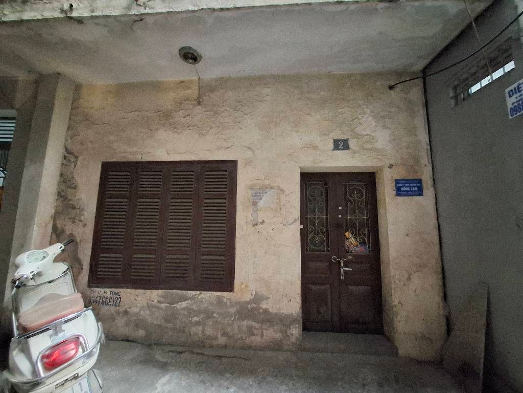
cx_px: 262
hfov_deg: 106.2
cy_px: 196
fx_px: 196
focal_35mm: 13
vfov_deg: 89.9
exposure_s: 1/20
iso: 800
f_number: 2.2
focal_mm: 1.74
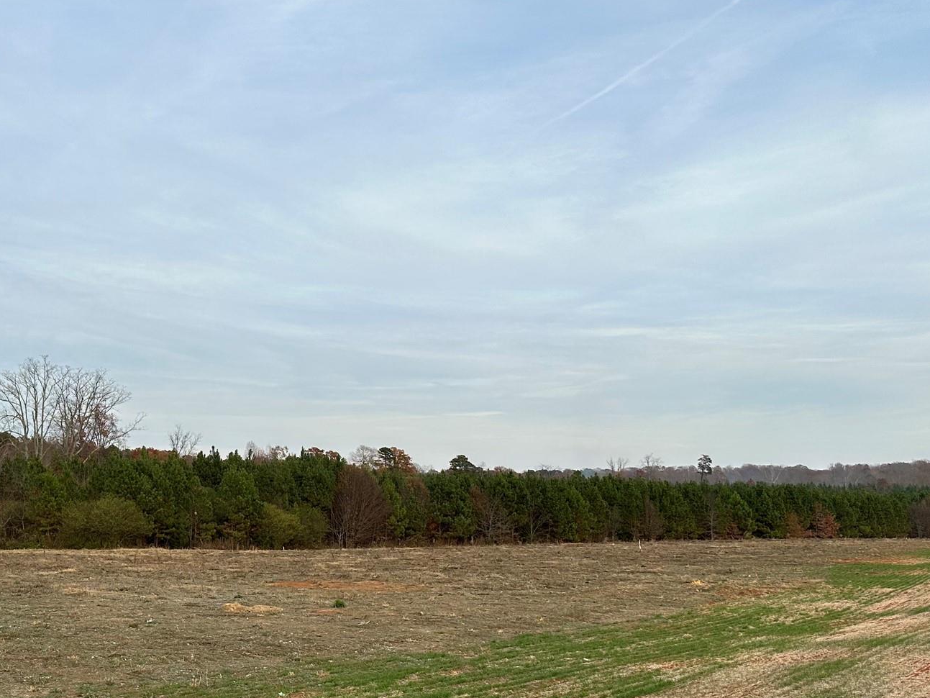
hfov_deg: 47.6
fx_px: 1021
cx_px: 260
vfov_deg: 37.2
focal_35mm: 38
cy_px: 477
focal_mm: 6.86
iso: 80
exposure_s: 1/1812
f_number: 1.78
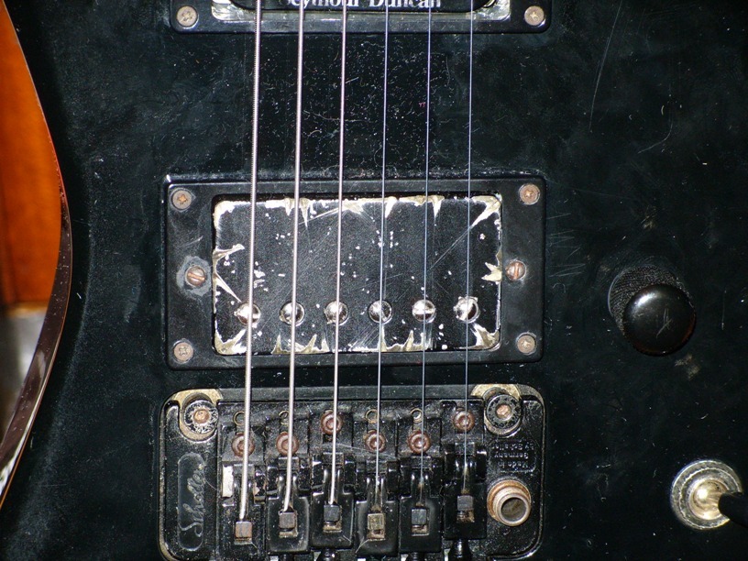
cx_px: 374
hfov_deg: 10.4
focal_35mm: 190
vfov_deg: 7.8
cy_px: 280
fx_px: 4106
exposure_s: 1/148
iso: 300
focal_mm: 39
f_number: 4.5
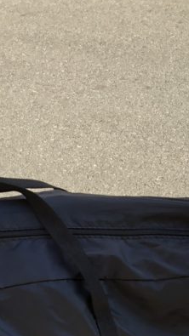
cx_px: -28
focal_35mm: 79
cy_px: 412
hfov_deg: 14.8
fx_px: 704
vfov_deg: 24.2
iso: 20
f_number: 1.8
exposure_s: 1/120
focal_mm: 3.99
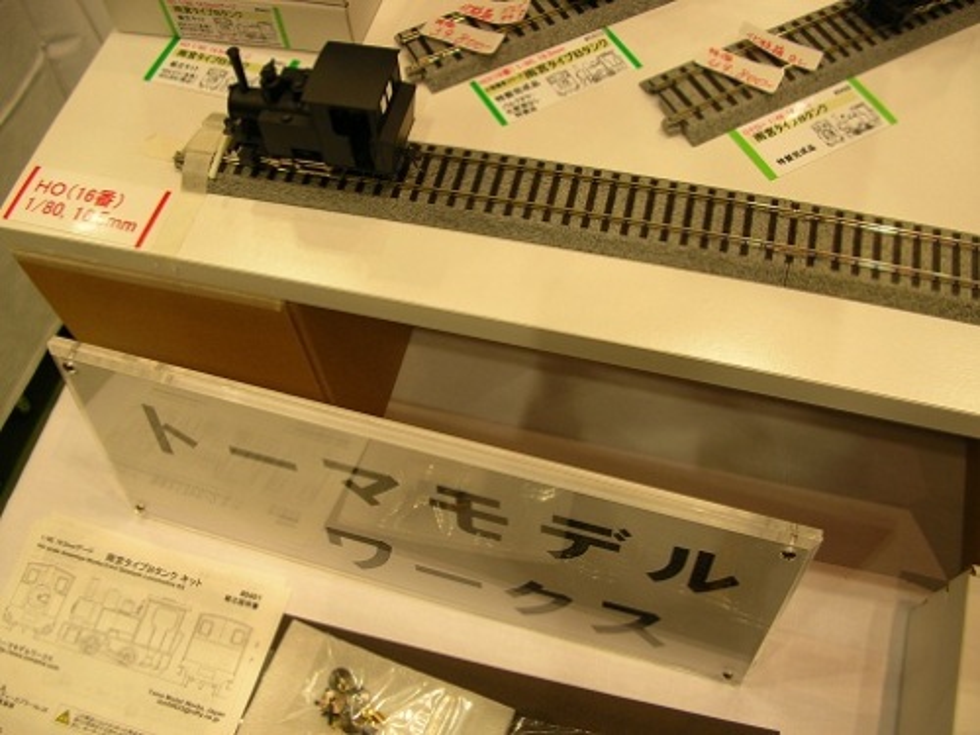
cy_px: 368
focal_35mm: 35
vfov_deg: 40.7
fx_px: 991
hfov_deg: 52.6
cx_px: 490
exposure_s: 1/33.8
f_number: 2.8
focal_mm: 5.8
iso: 50
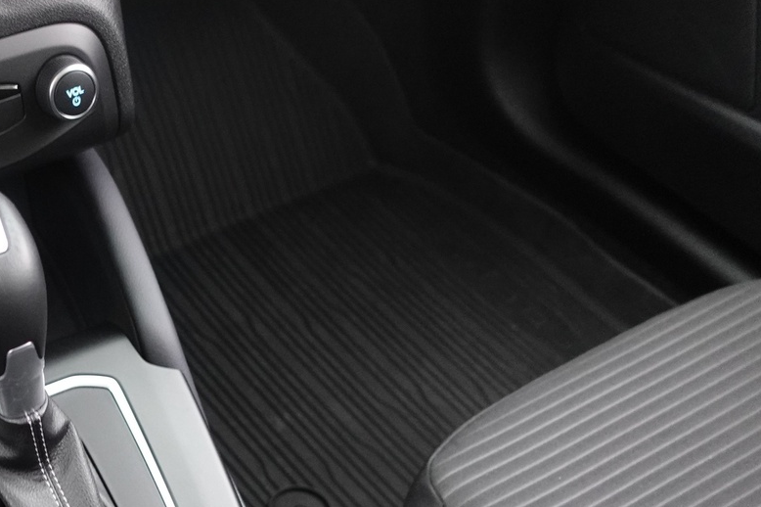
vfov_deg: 26.3
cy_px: 437
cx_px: 114
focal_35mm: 50
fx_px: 1056
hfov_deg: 37.6
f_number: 1.8
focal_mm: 9.4
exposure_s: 1/8
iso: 1600
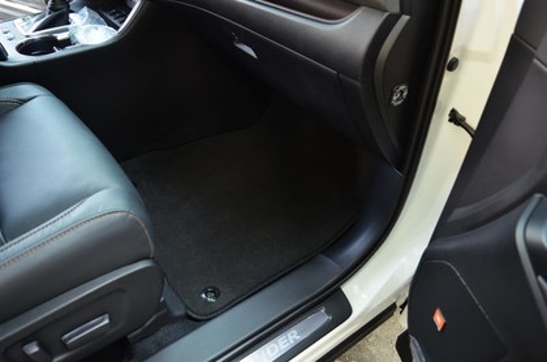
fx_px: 478
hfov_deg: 59.6
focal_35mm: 32
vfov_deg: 41.5
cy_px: 181
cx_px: 274
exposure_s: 1/40
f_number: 3.8
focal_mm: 21
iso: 800
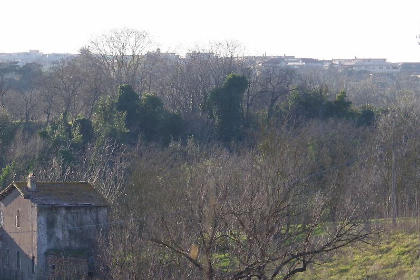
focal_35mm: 316
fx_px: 3688
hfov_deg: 6.5
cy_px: 264
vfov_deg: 4.3
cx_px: 2
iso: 200
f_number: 10
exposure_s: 1/100
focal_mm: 105
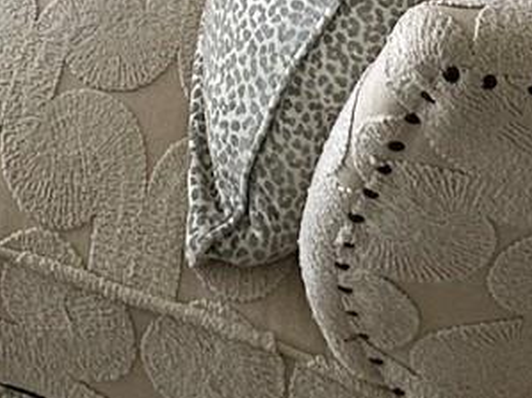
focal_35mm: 96
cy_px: -784
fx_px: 1475
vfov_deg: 10.7
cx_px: 11
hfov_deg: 19.9
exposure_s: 1/147
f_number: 2.2
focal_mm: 2.22
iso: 40
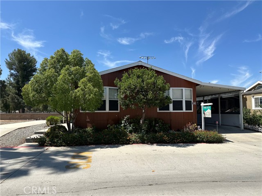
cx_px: 131
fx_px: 182
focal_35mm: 24
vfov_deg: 56.8
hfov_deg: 71.6
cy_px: 98
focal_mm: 6.86
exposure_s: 1/5000
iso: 80
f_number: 1.78
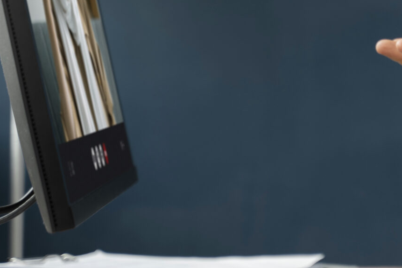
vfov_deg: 6.1
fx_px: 2490
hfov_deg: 9.1
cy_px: -62
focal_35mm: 223
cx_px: 513
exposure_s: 1/250
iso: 160
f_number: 2.8
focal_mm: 75
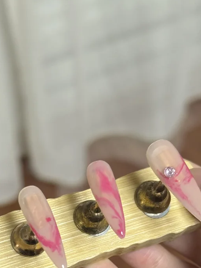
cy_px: 255
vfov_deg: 19.0
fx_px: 782
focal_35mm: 101
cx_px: 49
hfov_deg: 14.6
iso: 160
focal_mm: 6.76
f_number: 1.78
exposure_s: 1/50
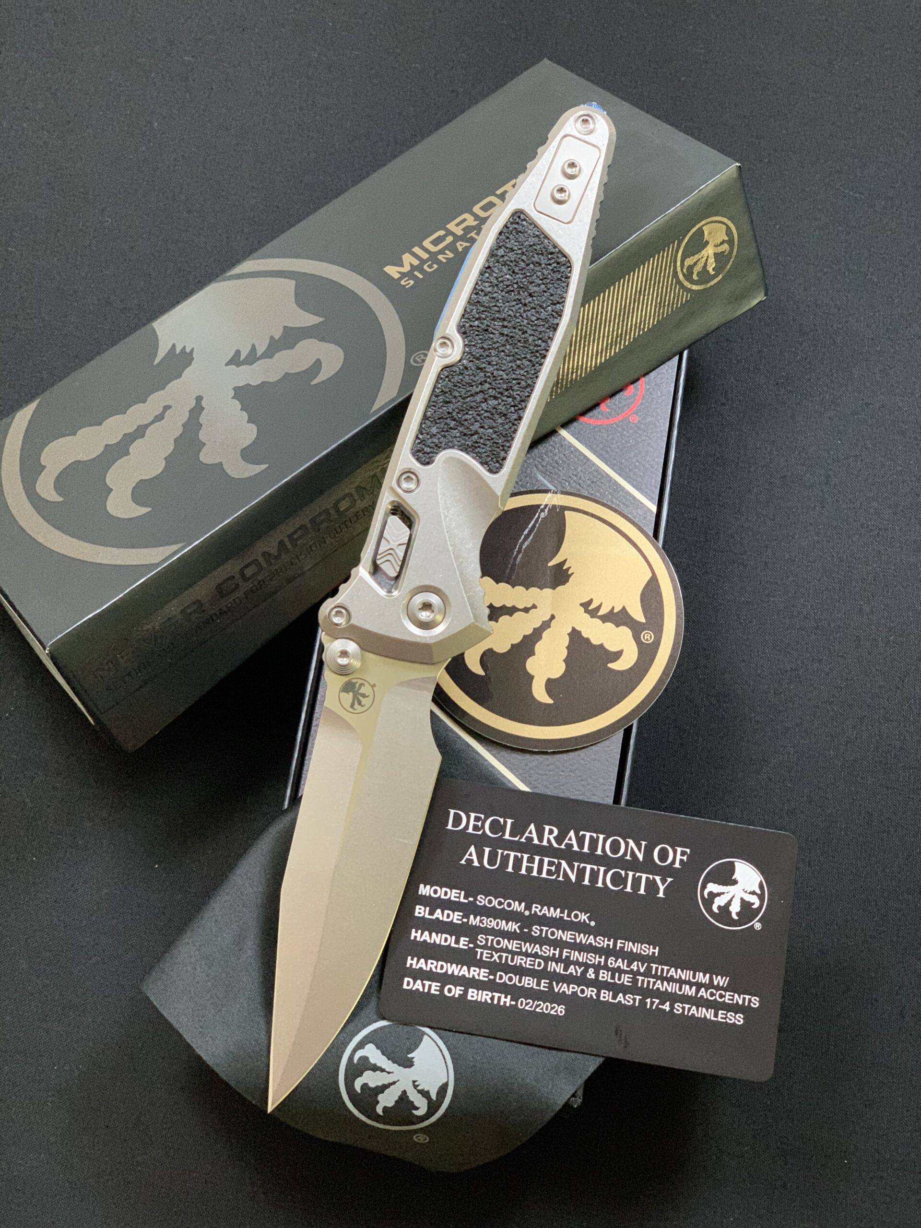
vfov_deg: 36.8
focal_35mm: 52
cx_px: 460
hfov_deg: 28.0
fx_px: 1845
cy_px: 614
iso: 400
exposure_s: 1/60
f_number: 2.4
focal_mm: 6
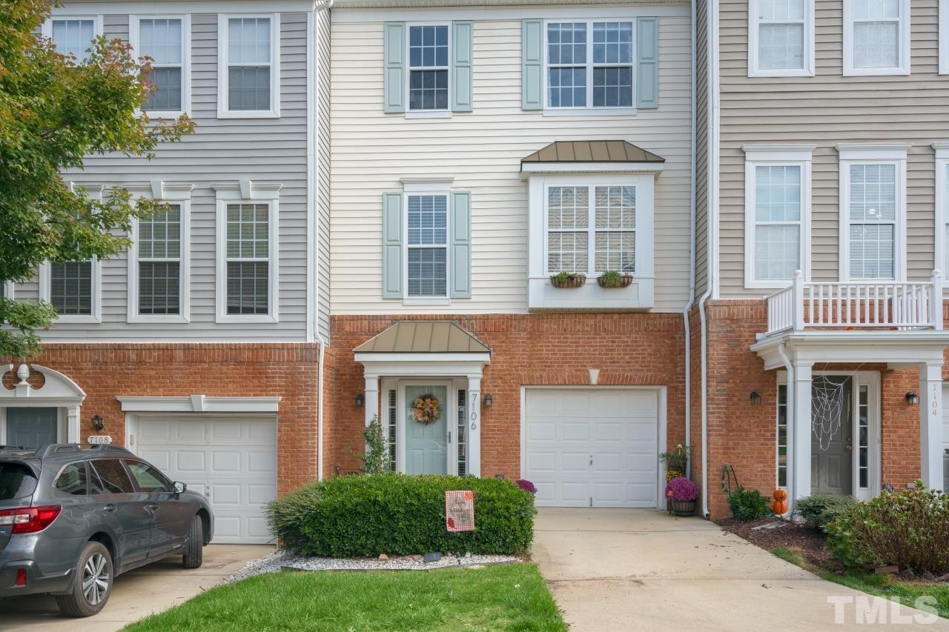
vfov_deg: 51.3
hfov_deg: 71.5
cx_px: 474
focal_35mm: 25
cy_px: 316
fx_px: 659
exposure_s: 1/320
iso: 320
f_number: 8
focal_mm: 25
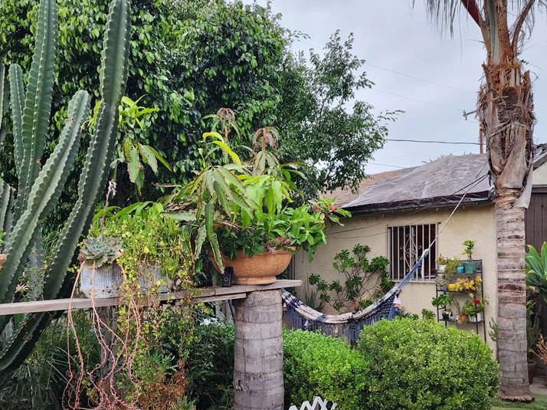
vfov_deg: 42.5
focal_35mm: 33
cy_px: 261
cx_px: 245
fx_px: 521
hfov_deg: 55.3
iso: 200
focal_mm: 6.4
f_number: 1.8
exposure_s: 1/180
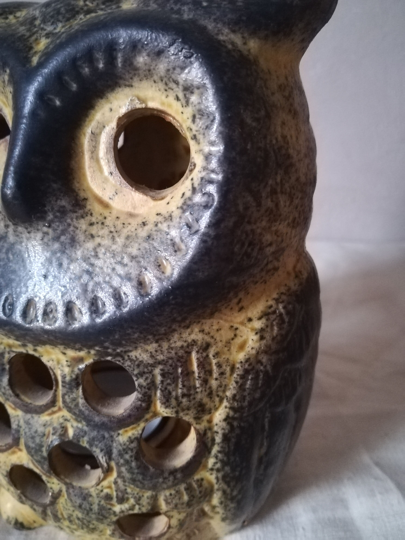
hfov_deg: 53.1
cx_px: 202
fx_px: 406
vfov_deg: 67.3
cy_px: 270
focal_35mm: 26
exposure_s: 1/14.3
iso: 1250
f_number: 2.2
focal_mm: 3.83
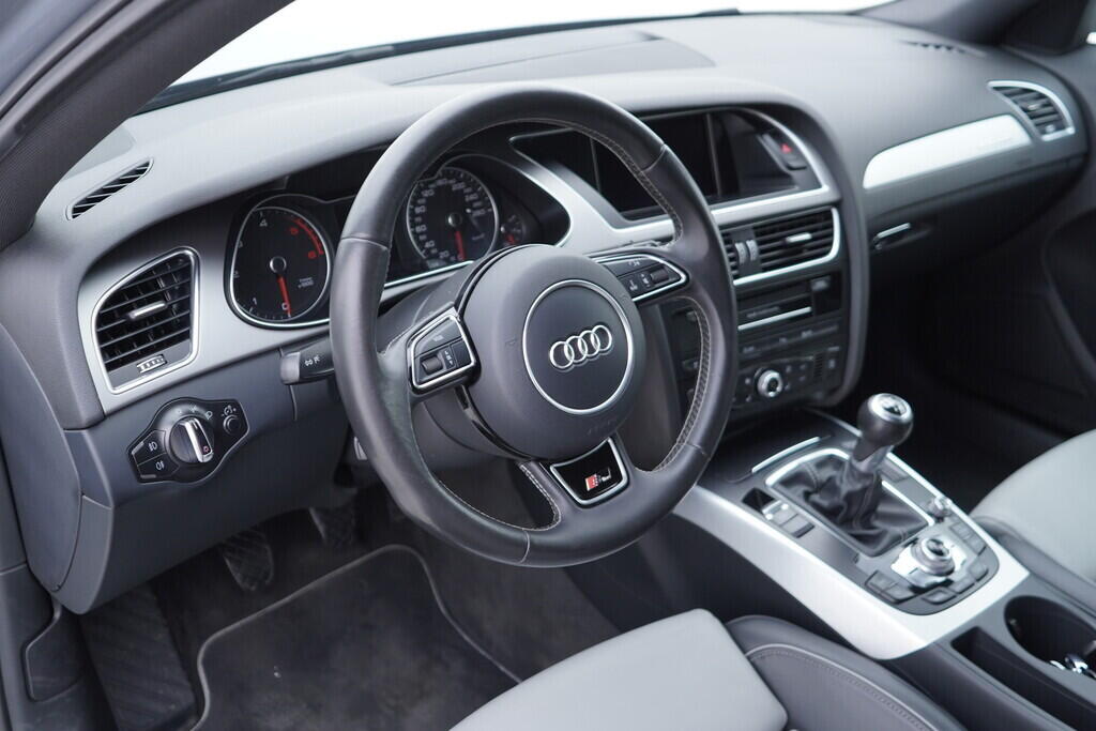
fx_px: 1096
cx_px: 548
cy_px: 366
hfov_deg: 53.1
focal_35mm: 36
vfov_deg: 36.9
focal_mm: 24
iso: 200
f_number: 2.8
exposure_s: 1/40
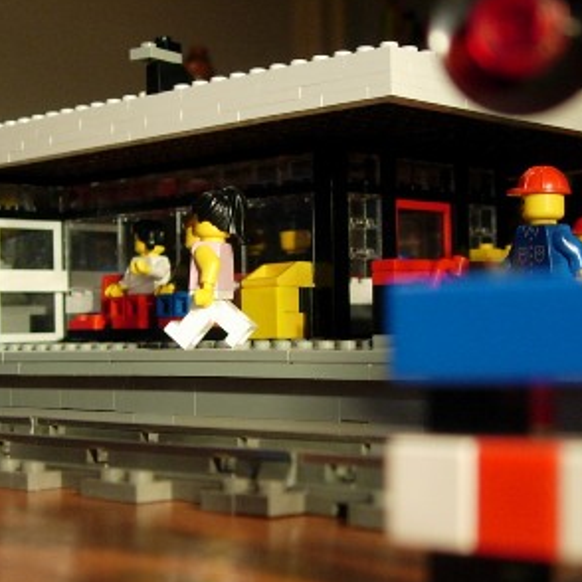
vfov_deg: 23.6
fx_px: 1389
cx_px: 279
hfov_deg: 23.7
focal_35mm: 73
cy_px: 352
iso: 115
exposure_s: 1/32
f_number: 2.8
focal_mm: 7.8
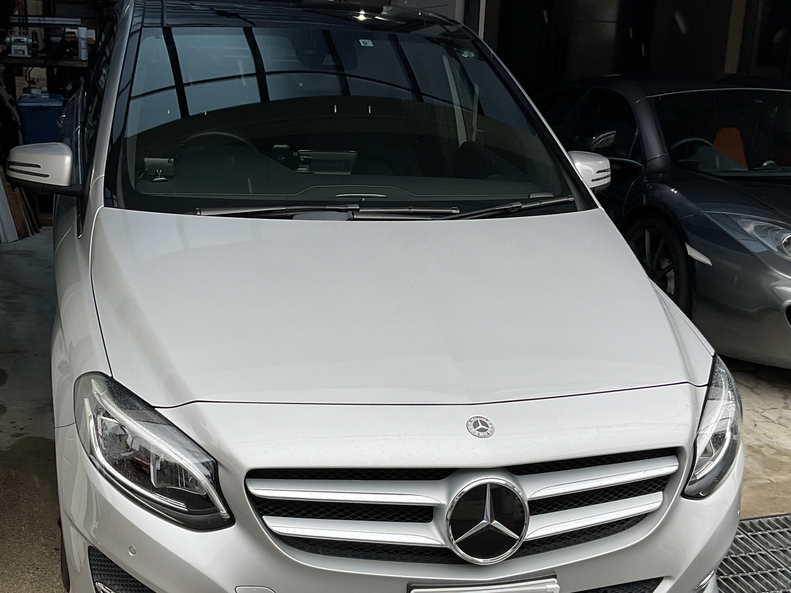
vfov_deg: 30.6
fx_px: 1074
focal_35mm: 47
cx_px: 335
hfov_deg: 40.3
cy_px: 397
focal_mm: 3
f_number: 1.8
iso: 16
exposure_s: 1/360
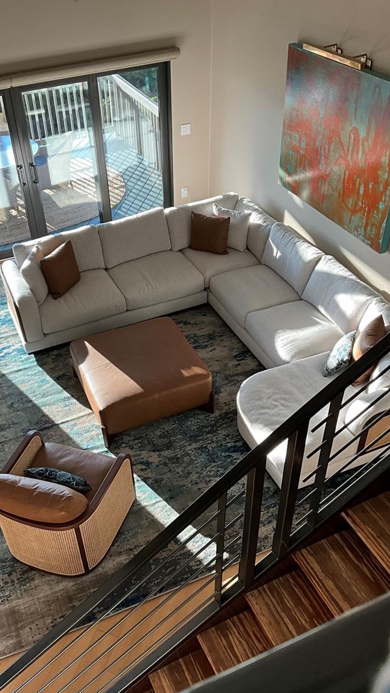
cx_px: 160
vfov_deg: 59.5
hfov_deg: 35.5
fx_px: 607
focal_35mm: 33
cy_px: 360
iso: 50
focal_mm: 3
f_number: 1.8
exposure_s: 1/122
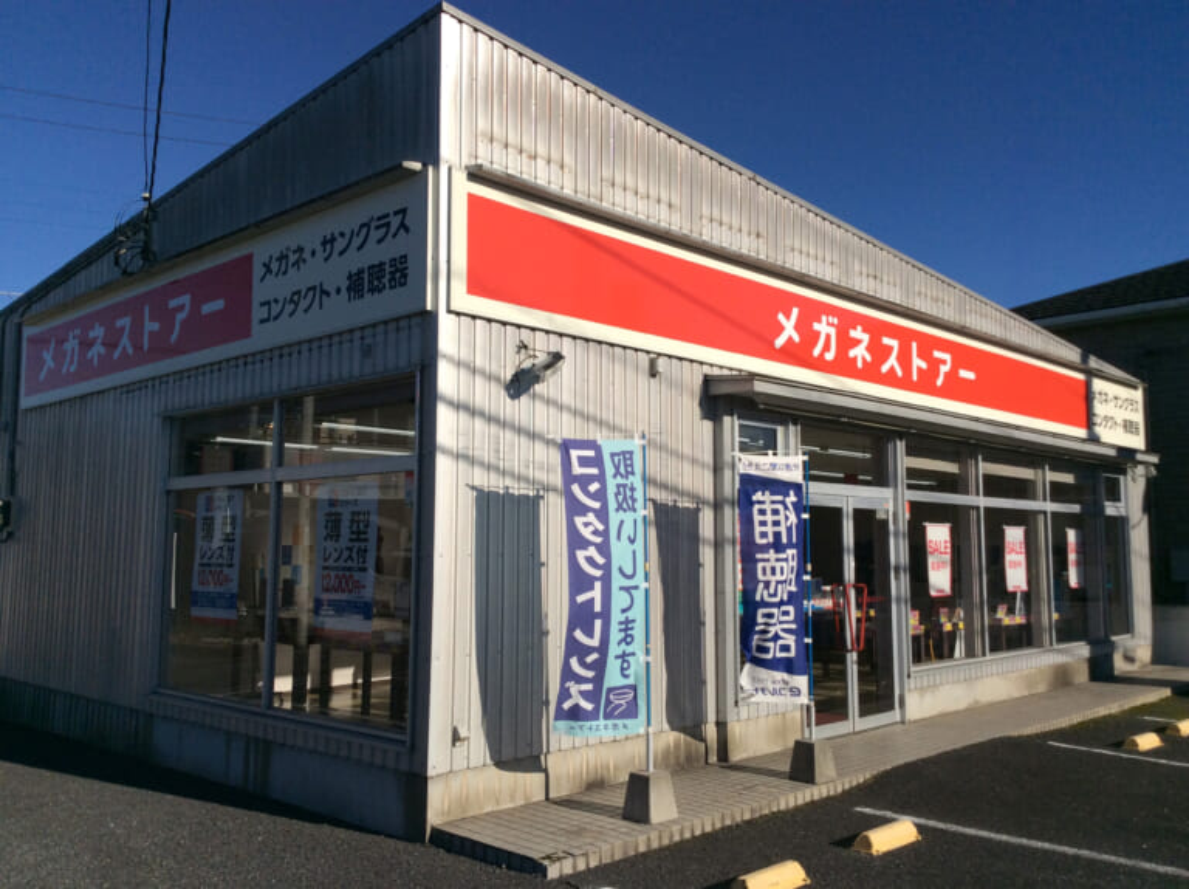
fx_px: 1098
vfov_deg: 44.1
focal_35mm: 32
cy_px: 444
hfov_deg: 56.9
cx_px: 594
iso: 32
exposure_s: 1/3584
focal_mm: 3.3
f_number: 2.4
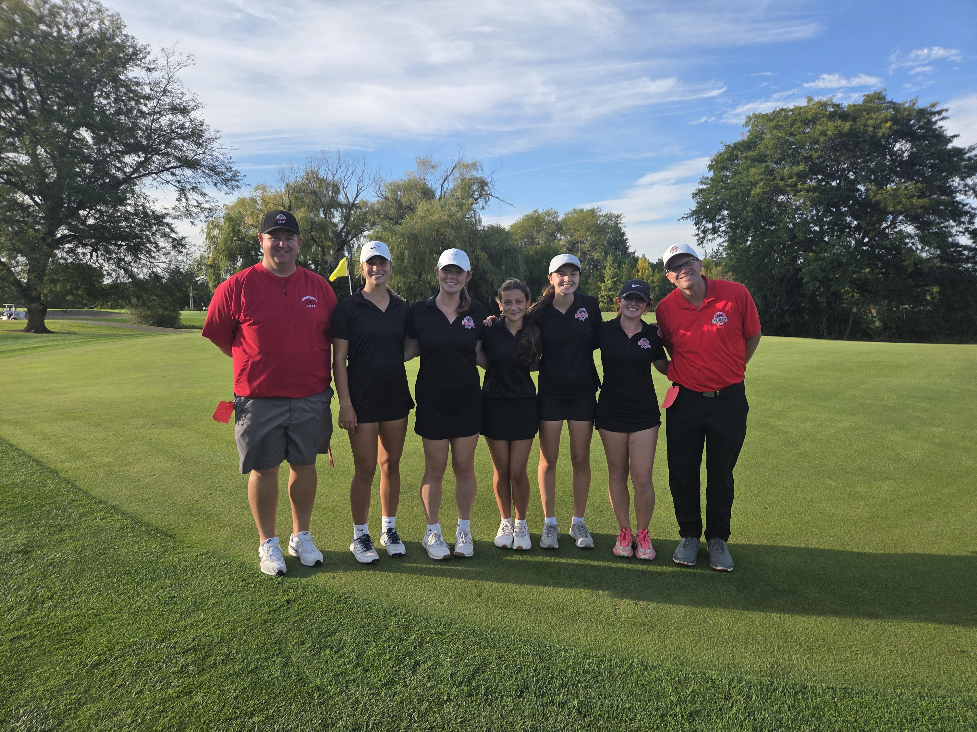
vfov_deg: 58.9
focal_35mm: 23
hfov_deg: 73.9
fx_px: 649
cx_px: 488
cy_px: 366
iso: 80
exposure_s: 1/2151
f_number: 1.8
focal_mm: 5.4
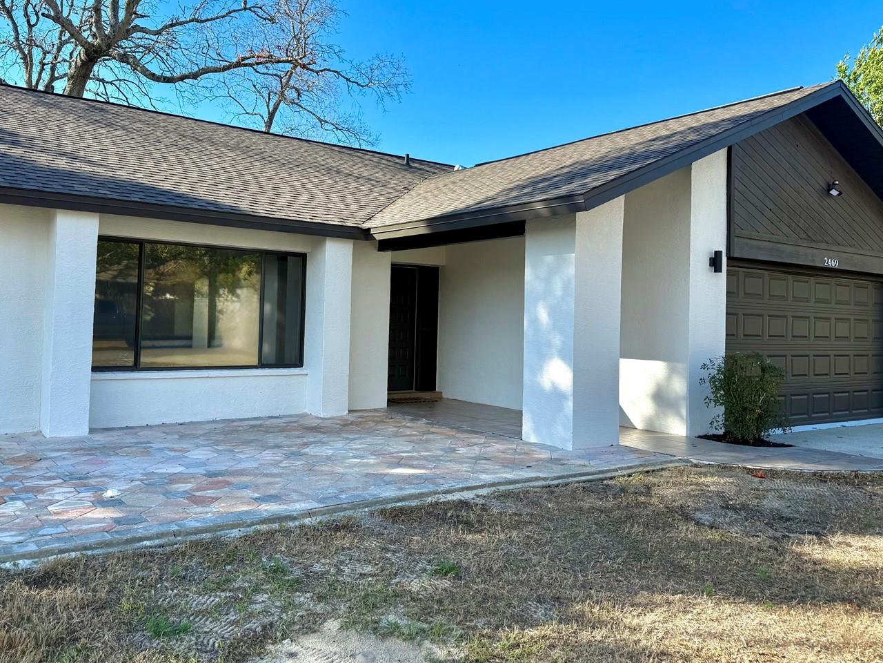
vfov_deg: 46.7
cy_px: 291
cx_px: 397
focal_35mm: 30
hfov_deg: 59.8
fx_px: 765
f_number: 1.78
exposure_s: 1/2370
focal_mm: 6.76
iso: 80
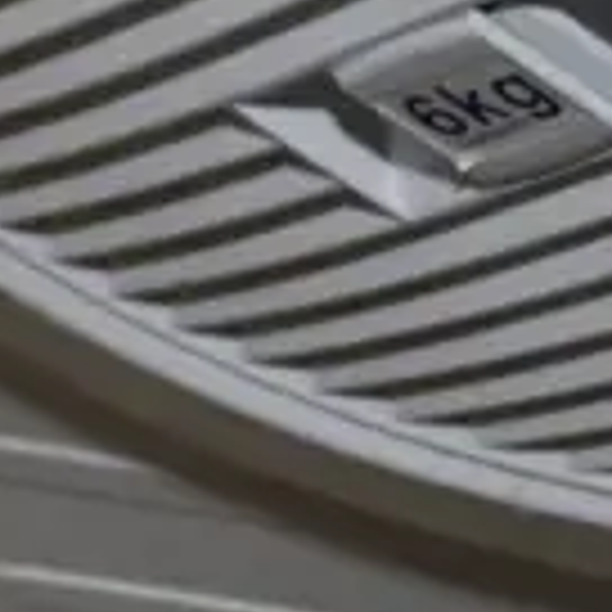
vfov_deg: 8.3
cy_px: -610
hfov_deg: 8.7
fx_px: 4000
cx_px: 450
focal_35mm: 200
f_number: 3.6
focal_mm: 15
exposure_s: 1/125
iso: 200
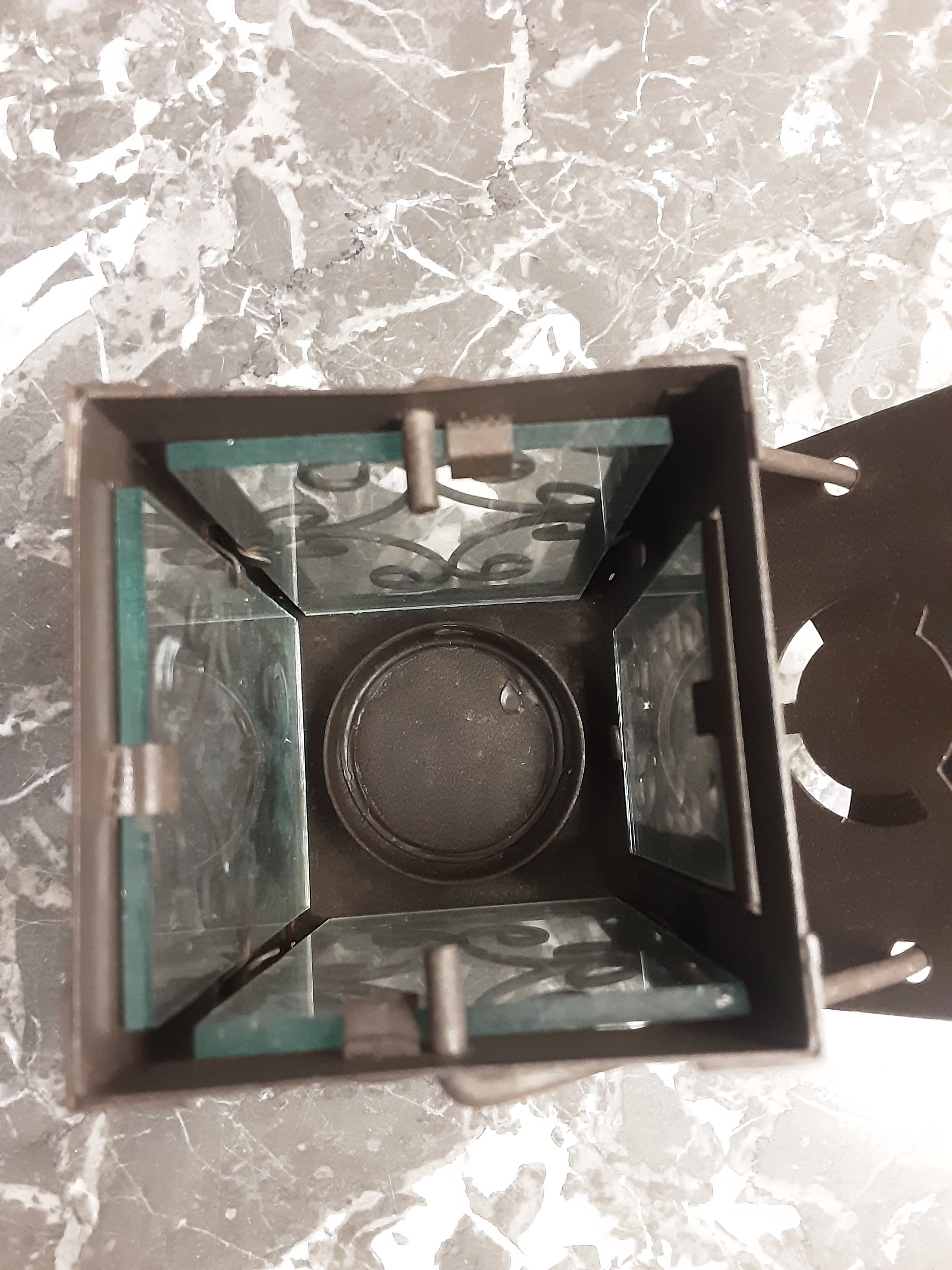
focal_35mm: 28
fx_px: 1027
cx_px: 476
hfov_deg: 49.7
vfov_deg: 63.4
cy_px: 635
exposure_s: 1/25
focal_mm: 2.9
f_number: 1.9
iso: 400
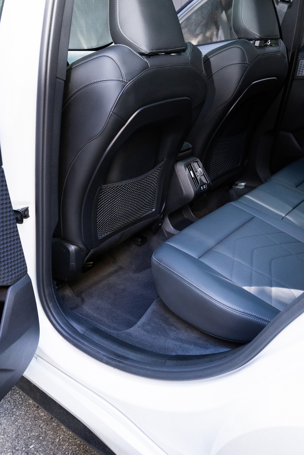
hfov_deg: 40.9
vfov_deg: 58.4
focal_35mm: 32
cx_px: 152
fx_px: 407
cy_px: 228
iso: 3200
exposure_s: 1/160
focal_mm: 32.2
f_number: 7.1
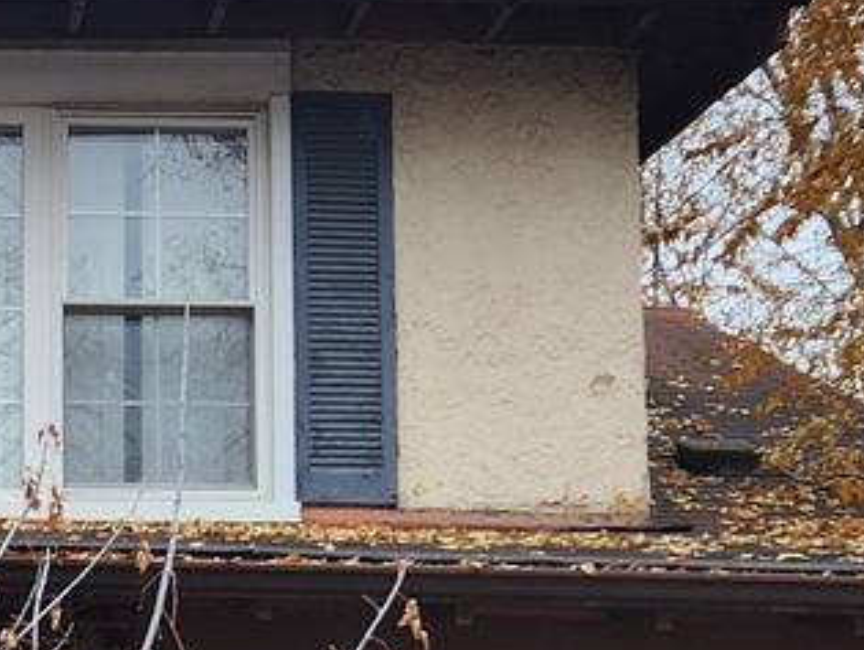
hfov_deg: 18.0
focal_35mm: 105
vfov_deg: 13.6
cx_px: -80
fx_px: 2624
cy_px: 847
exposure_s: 1/313
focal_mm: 5.4
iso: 20
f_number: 1.8
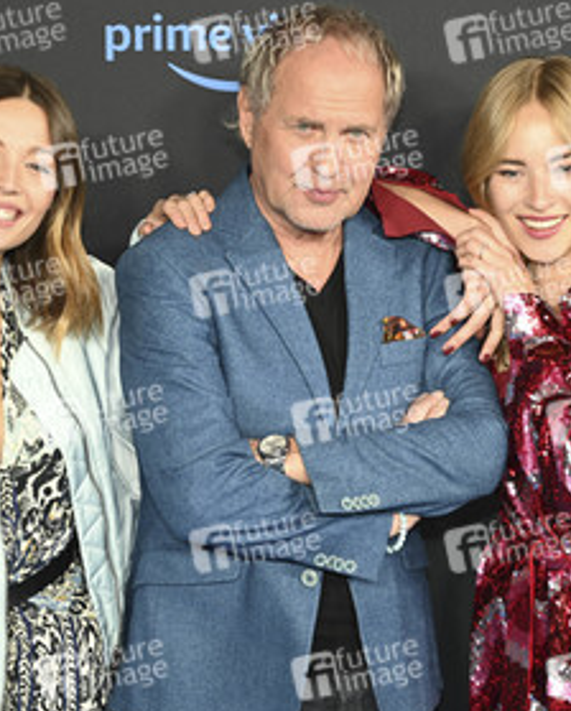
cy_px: 352
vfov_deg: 17.6
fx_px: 2298
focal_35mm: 109
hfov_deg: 14.2
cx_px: 289
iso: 500
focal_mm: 72
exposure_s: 1/125
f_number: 2.8
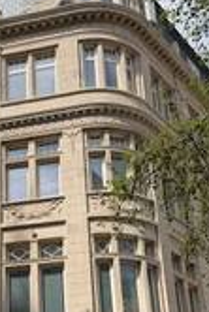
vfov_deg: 30.6
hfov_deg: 20.7
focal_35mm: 64
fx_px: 556
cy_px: 251
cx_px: 9
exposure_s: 1/5714
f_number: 1.78
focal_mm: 6.76
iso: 80
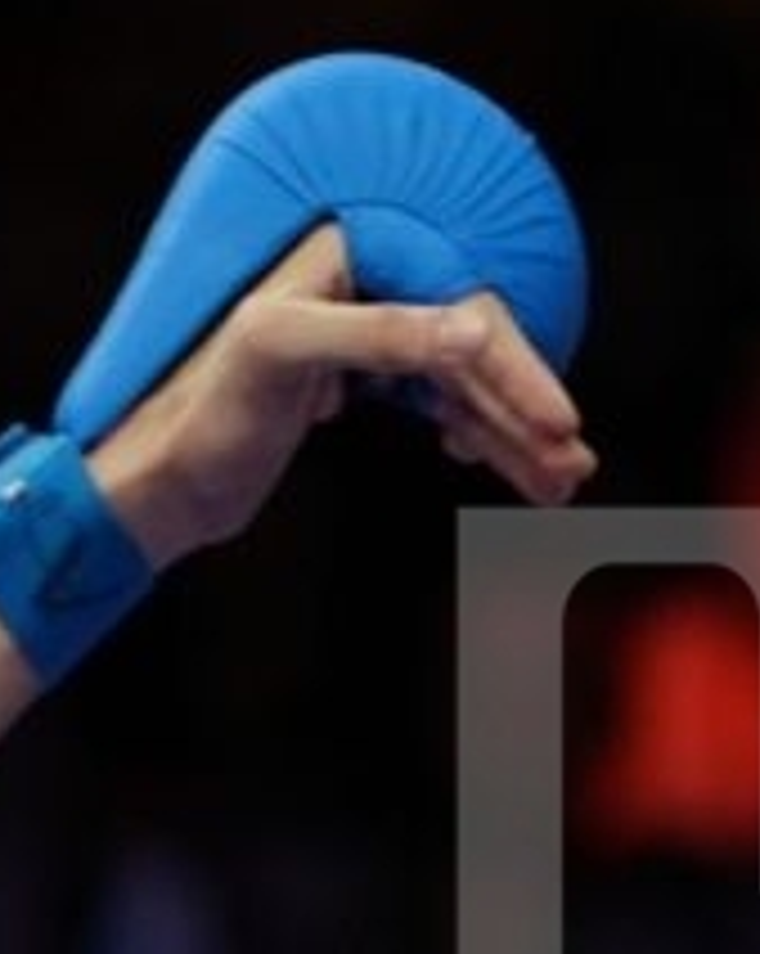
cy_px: 918
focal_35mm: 1595
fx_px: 44943
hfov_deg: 1.0
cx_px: 2401
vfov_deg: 1.2
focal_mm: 200
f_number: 2.8
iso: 800
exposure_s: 1/1000
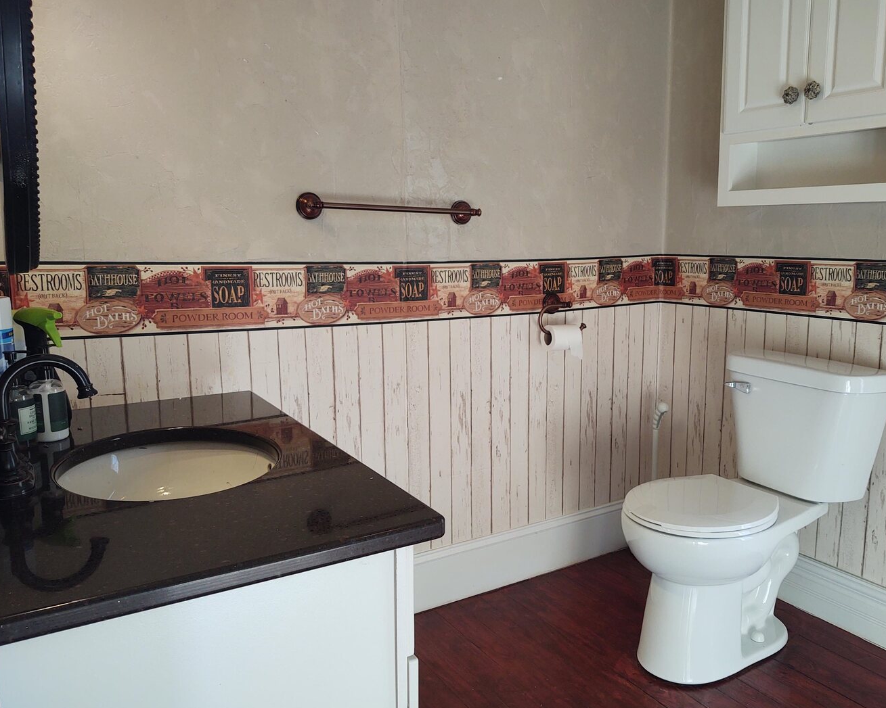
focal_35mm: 29
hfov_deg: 60.4
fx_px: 760
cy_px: 353
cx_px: 481
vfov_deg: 50.0
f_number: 1.7
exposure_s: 1/100
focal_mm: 4.75
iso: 117
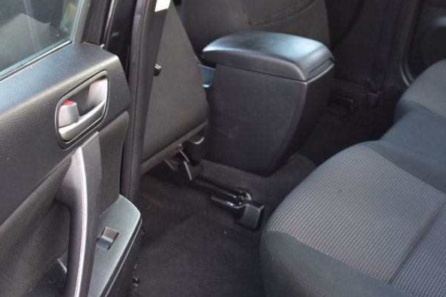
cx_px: 357
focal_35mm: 62
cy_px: 111
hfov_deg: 31.6
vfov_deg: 21.8
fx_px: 768
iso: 450
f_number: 6.3
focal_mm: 24
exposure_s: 1/15
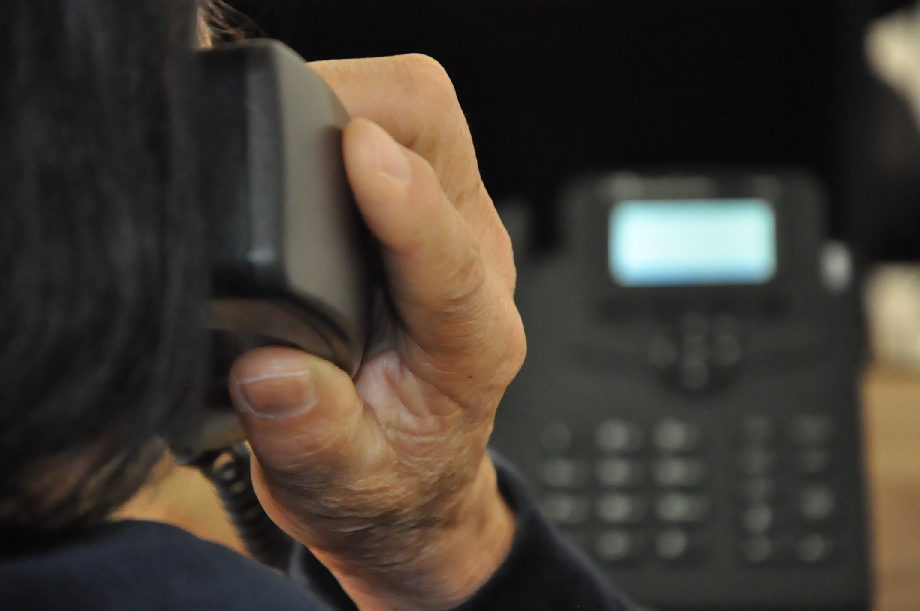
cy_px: 306
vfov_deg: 8.7
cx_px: 460
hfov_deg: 13.1
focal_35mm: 158
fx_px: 4020
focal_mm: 105
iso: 3200
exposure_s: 1/80
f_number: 5.6
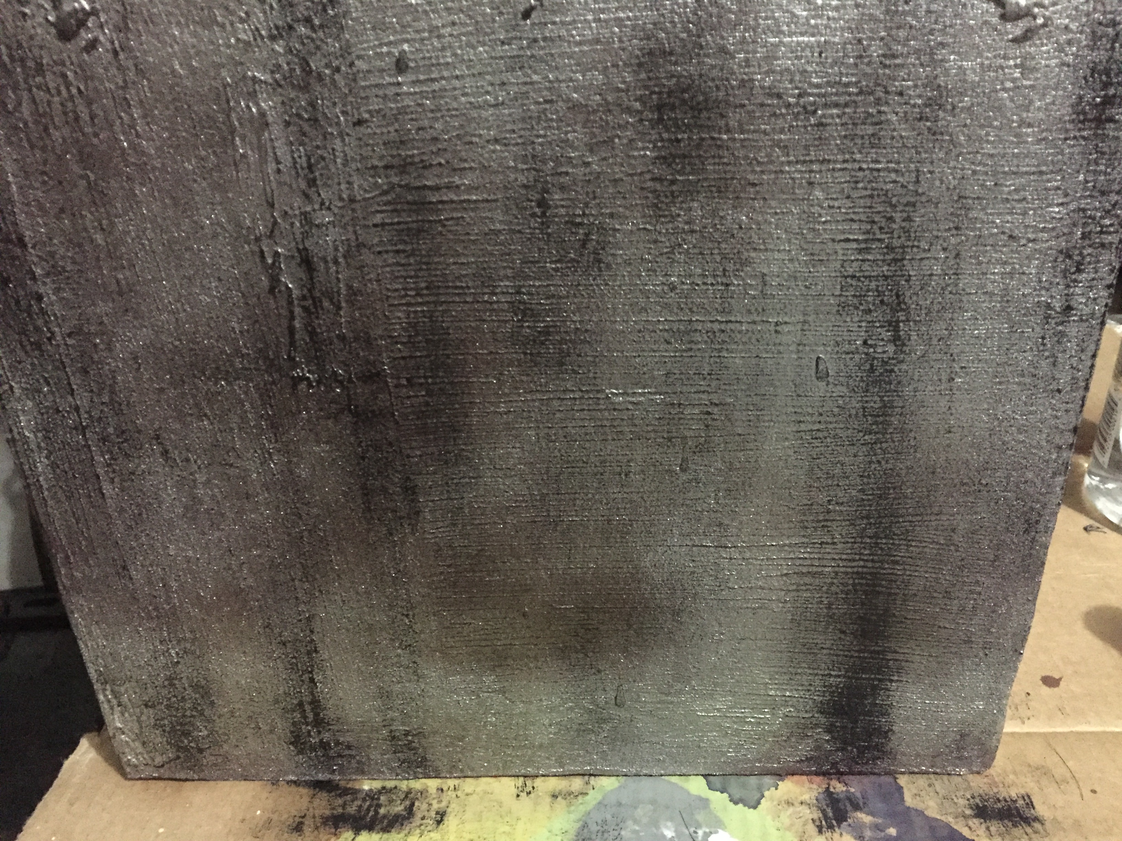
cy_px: 420
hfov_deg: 61.7
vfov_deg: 48.2
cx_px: 561
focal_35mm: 29
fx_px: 940
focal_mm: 4.15
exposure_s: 1/15
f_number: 2.2
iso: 1000
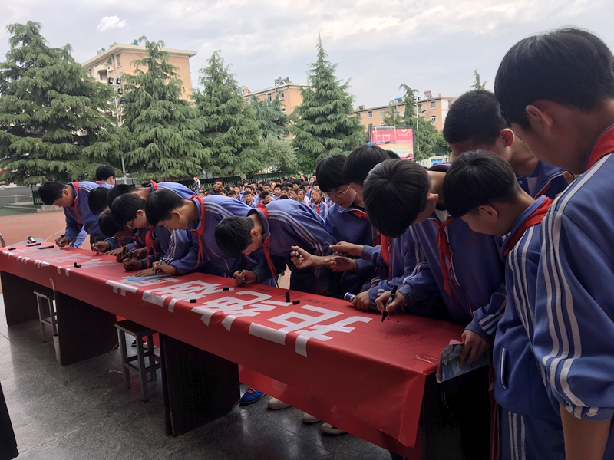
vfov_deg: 48.2
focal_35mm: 29
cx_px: 307
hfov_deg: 61.7
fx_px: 514
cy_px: 230
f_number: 2.2
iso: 25
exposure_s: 1/450
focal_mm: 4.15
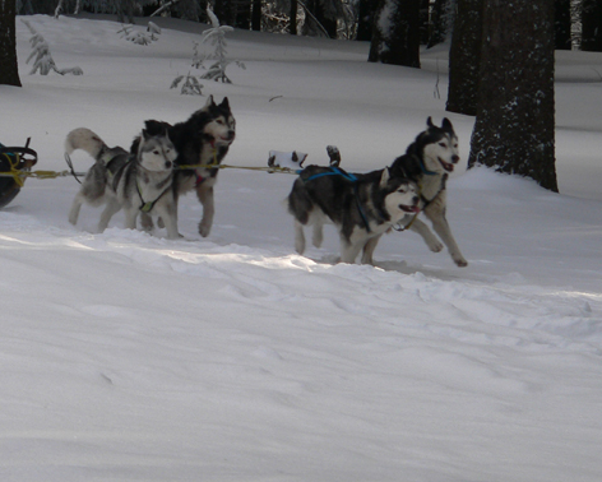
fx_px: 5009
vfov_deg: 5.5
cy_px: 209
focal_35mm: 281
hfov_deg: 6.9
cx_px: 136
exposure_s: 1/320
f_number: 4
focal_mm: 28.3
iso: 80
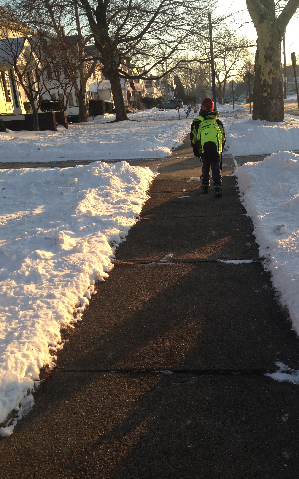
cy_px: 235
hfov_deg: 35.3
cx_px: 165
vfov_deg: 54.0
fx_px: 469
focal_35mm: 36
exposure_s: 1/407
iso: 50
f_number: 2.4
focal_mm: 4.12
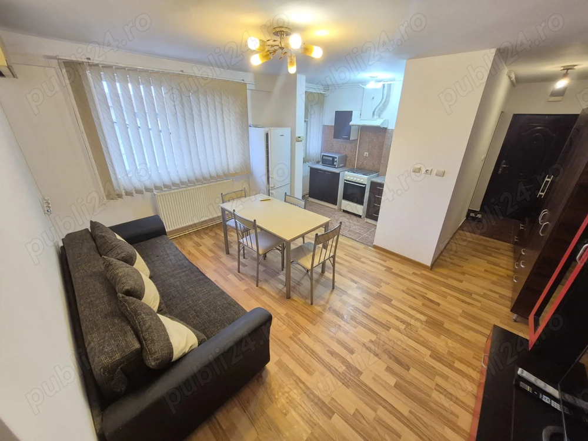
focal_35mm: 13
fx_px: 221
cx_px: 294
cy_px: 220
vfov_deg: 89.9
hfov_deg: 106.2
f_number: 2.2
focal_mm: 1.74
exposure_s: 1/50
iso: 500
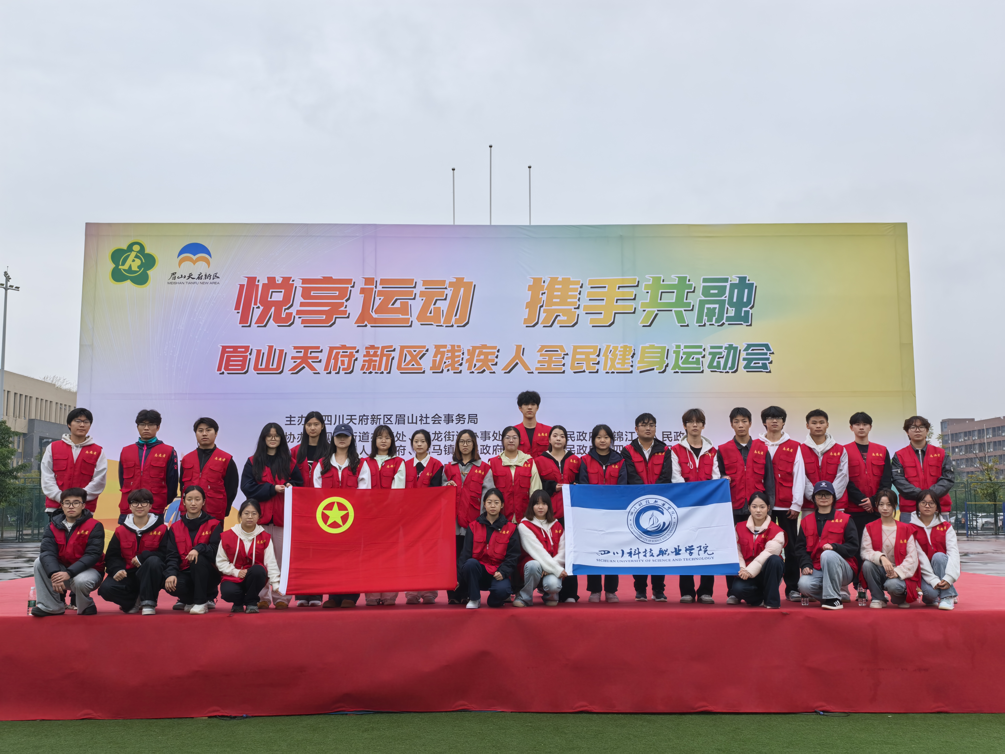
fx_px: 987
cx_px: 502
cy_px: 377
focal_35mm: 34
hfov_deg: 54.0
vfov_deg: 41.8
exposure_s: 1/130
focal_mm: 6.98
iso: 50
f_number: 4
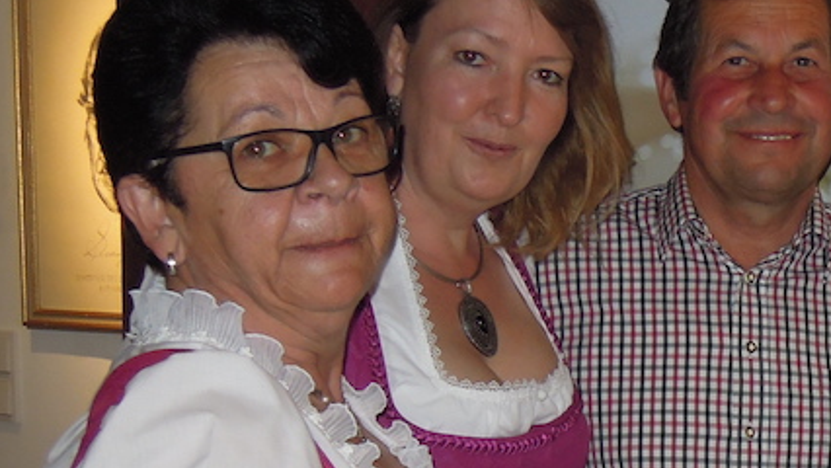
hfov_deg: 18.2
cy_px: 404
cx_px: 827
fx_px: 2535
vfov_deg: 10.5
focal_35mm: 115
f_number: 3.5
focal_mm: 8.1
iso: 200
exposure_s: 1/40
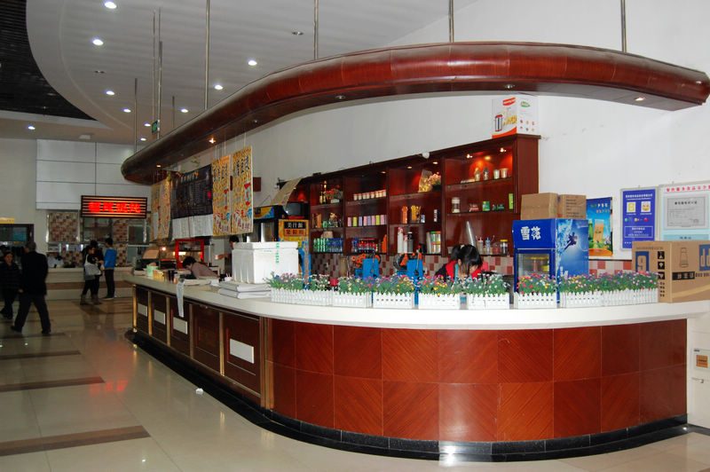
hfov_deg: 57.3
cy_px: 236
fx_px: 650
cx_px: 355
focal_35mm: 33
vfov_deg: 39.9
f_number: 4
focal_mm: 22
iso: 800
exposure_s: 1/60
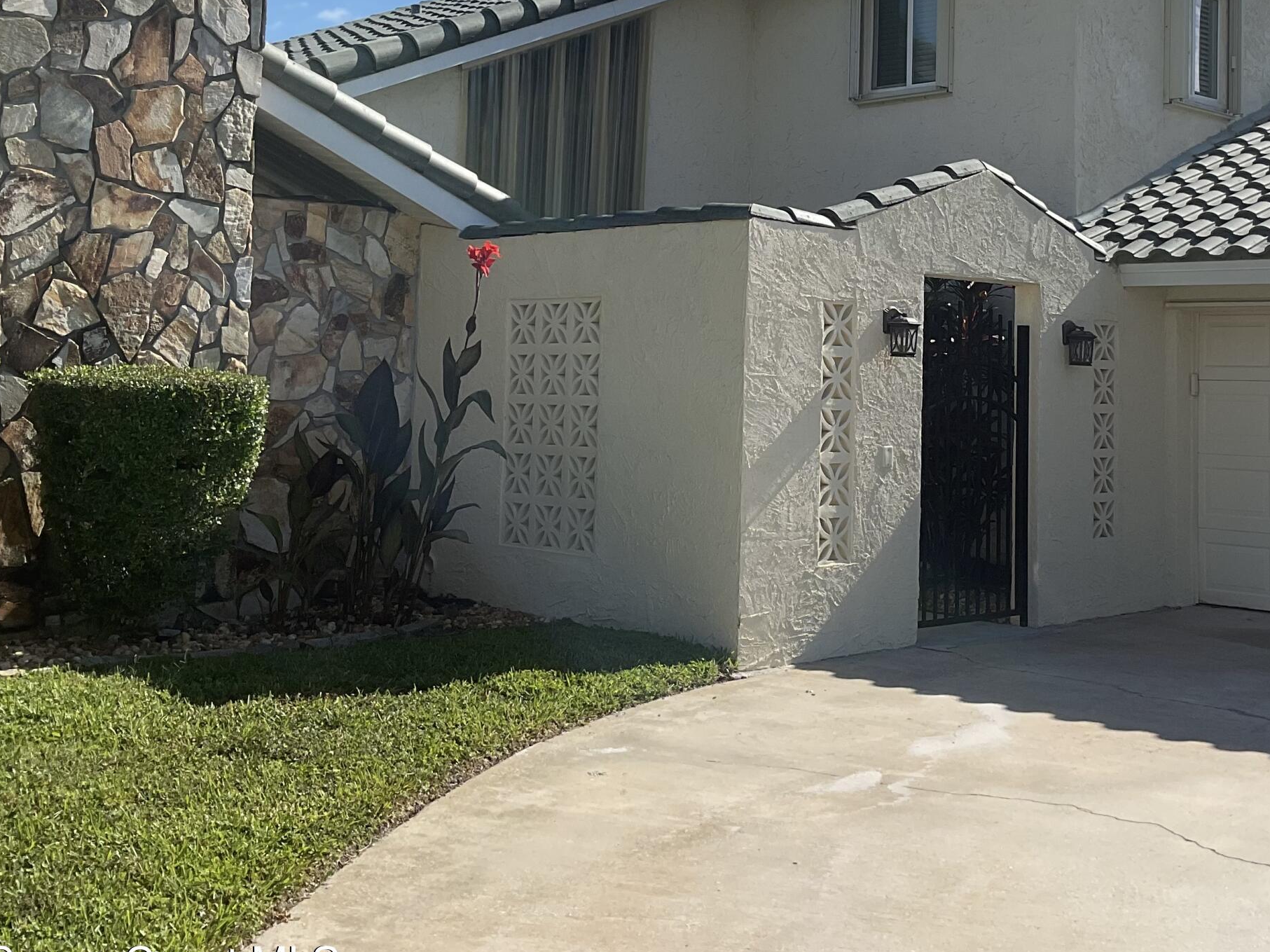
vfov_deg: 29.8
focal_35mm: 48
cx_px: 890
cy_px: 247
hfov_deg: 39.0
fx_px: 1761
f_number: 1.8
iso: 16
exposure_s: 1/2801
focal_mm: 3
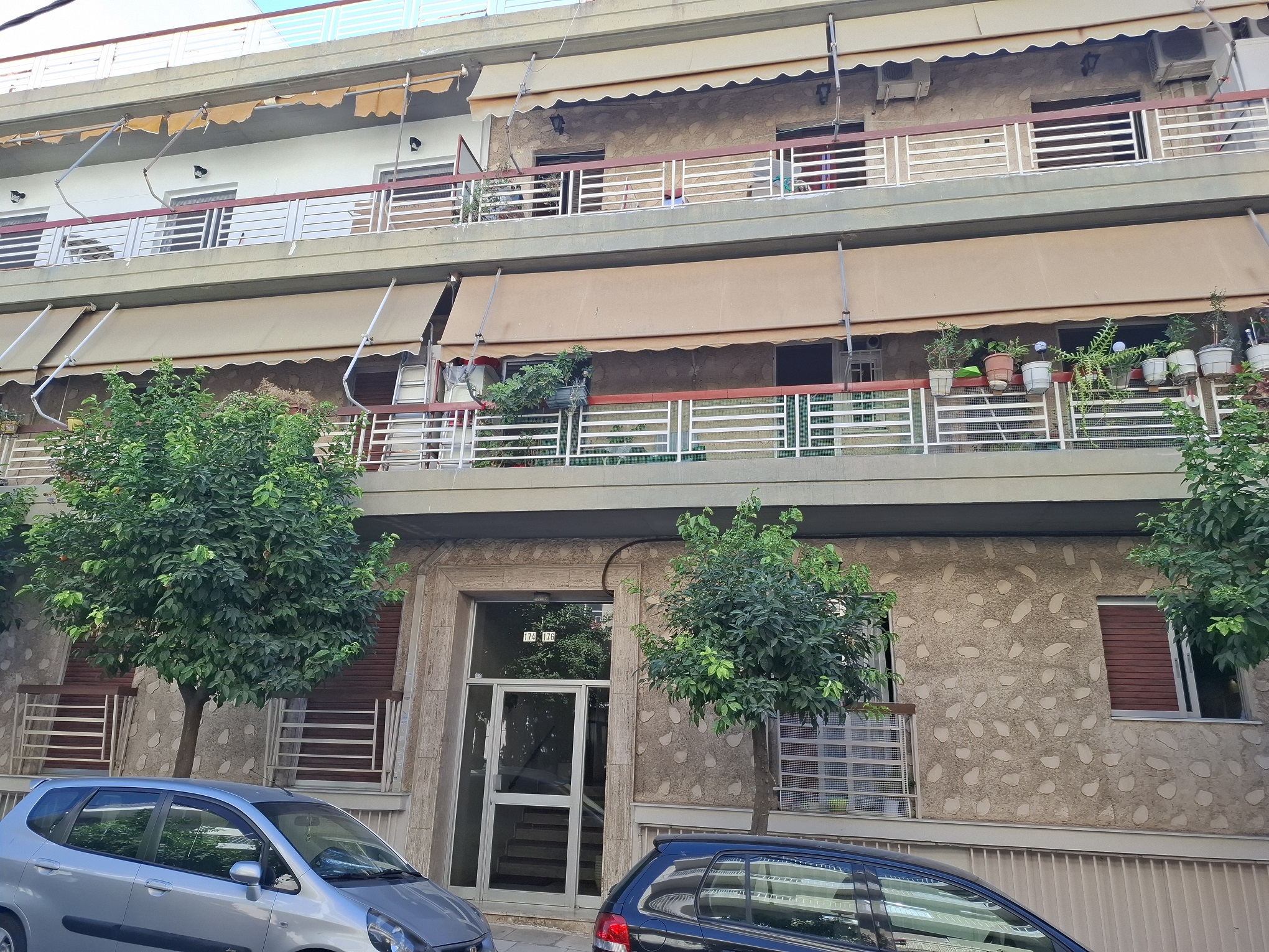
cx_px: 634
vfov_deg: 58.9
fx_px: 843
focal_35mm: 23
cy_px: 476
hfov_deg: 73.9
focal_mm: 5.54
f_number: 1.8
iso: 50
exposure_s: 1/560
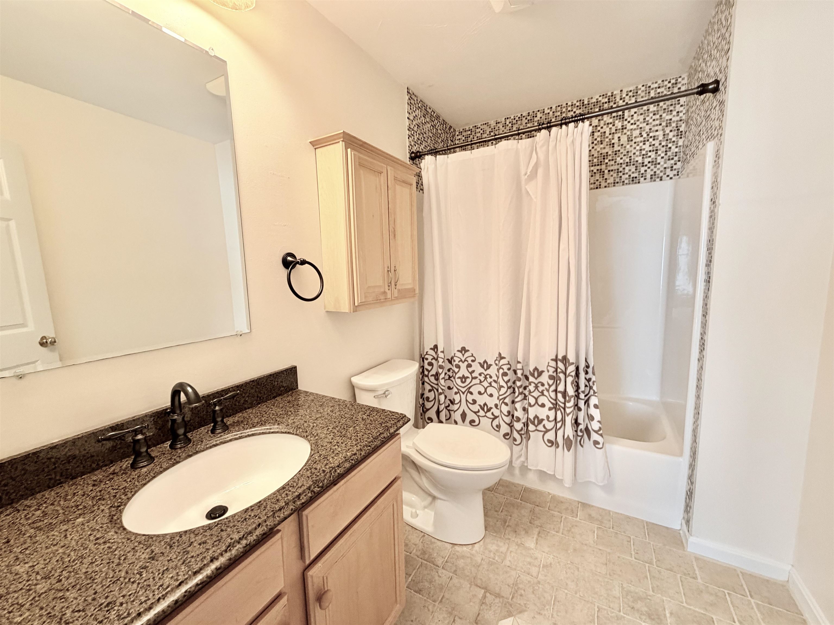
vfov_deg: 85.7
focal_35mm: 14
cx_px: 417
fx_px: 337
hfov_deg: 102.1
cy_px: 312
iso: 320
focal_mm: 2.22
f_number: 2.2
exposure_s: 1/60
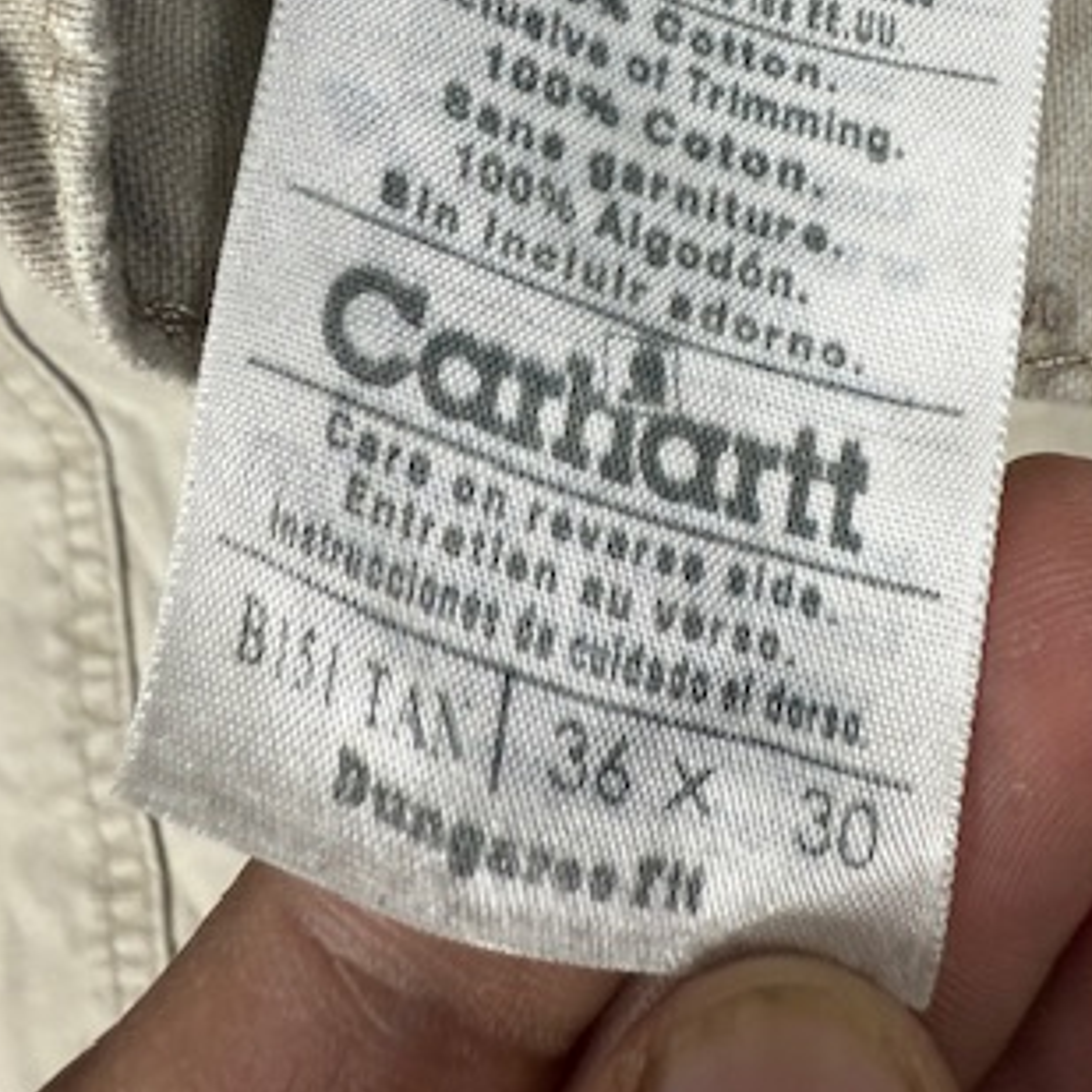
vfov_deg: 35.2
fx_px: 1570
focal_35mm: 44
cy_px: 32
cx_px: 735
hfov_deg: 37.9
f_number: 2.2
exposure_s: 1/100
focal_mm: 2.22
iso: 160
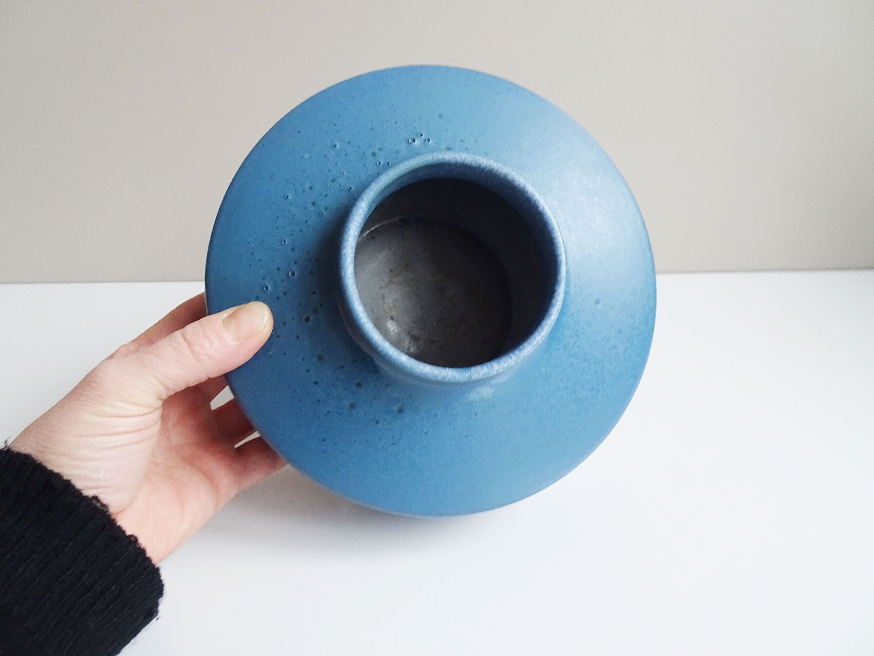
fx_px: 606
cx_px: 437
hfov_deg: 71.6
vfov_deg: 56.8
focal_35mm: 24
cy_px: 328
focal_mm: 4.1
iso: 250
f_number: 3.5
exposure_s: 1/30
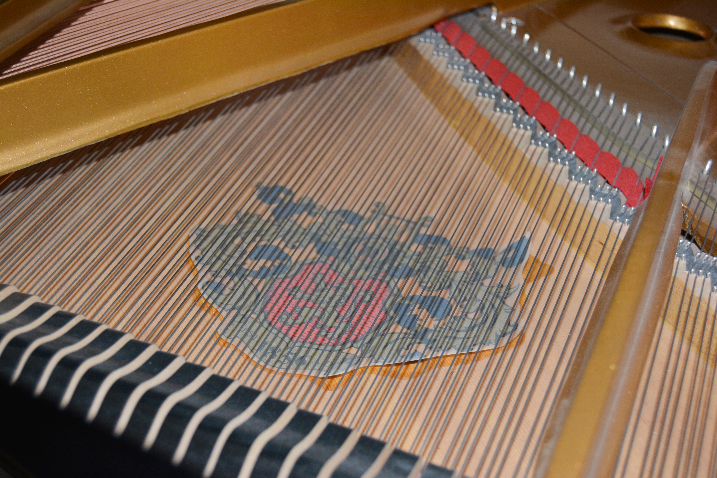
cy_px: 239
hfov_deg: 49.6
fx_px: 777
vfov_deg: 34.2
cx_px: 358
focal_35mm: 39
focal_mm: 26
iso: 720
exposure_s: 1/60
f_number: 4
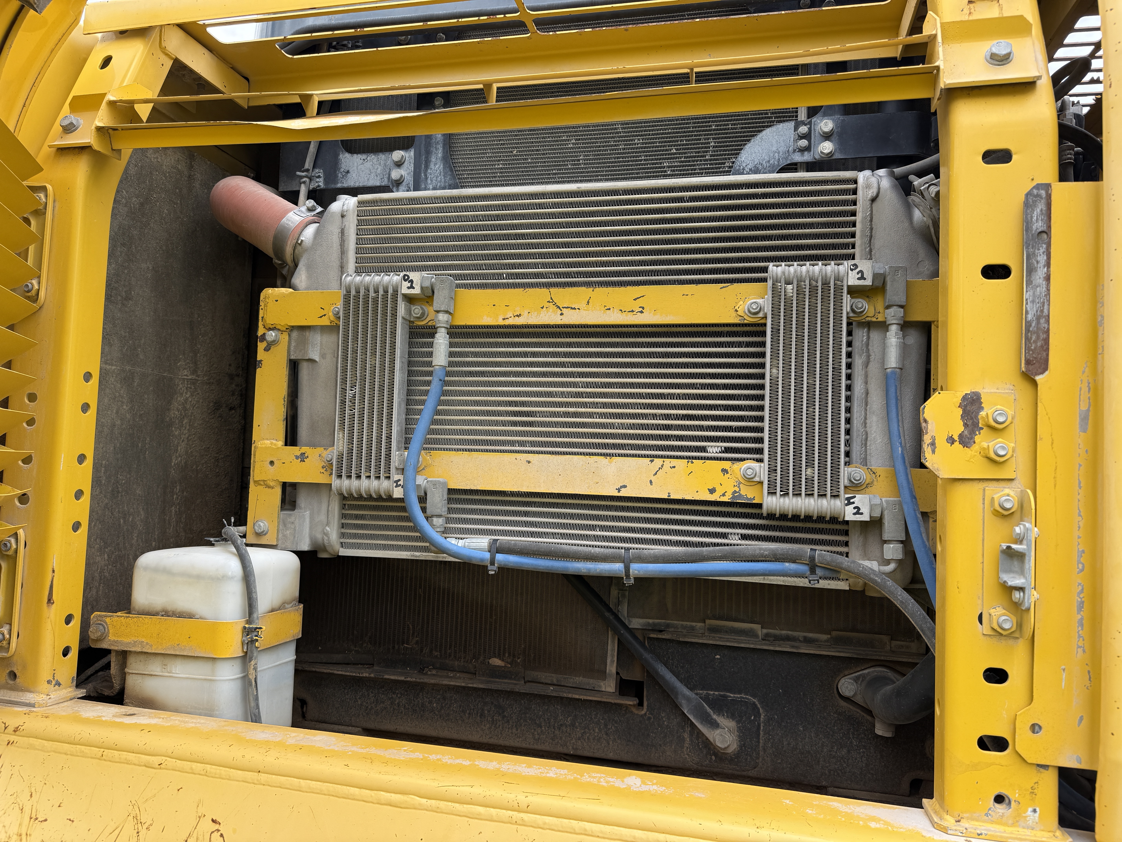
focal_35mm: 24
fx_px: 778
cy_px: 421
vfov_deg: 56.8
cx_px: 561
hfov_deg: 71.6
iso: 80
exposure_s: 1/742
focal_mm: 6.76
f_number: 1.78
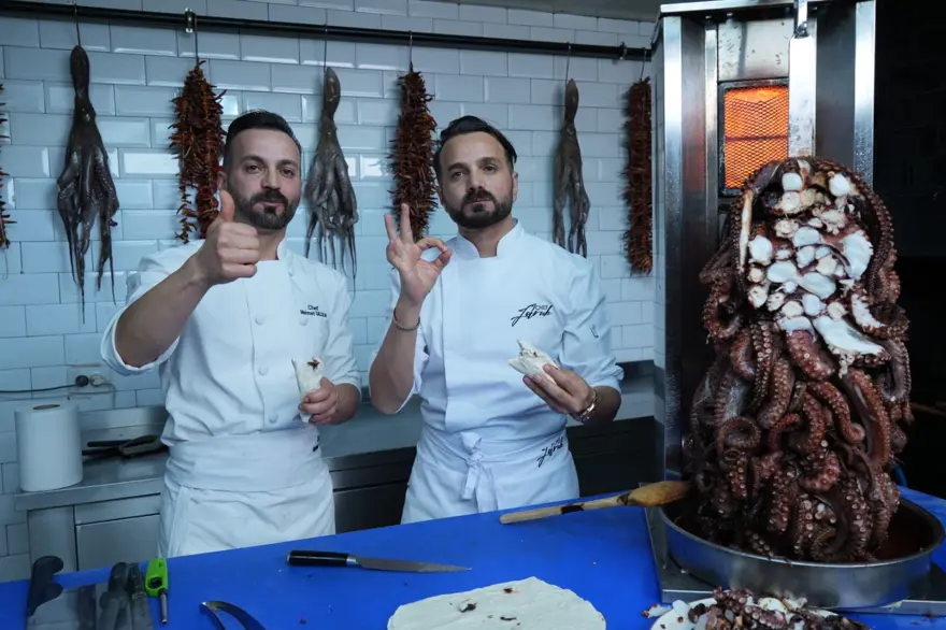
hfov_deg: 63.7
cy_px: 315
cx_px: 473
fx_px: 762
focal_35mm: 29
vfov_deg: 44.9
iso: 1000
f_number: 4.5
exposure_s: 1/200
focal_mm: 29
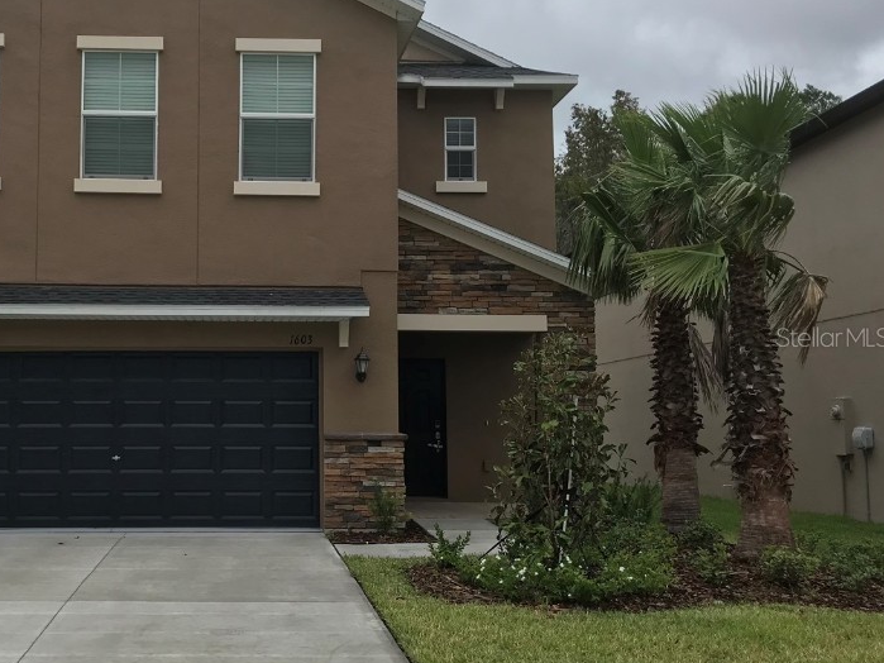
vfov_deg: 35.1
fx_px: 1047
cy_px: 337
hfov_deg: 44.6
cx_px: 248
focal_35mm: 41
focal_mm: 3.99
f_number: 1.8
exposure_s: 1/948
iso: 20
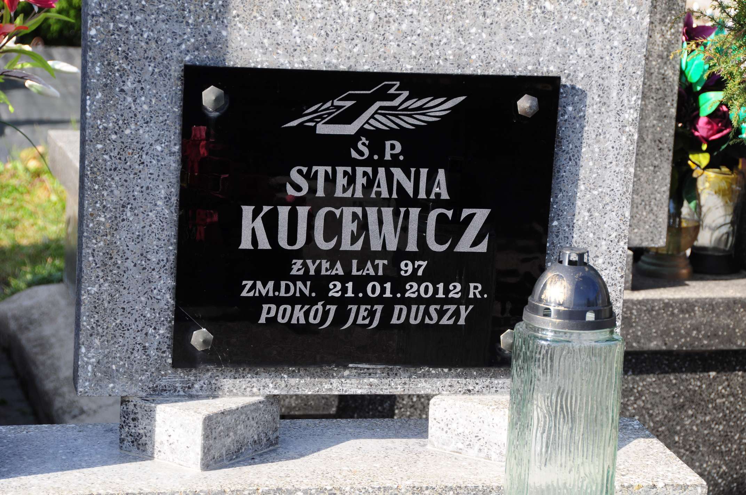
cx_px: 373
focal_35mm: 112
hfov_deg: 18.2
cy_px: 248
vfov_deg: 12.1
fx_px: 2328
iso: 200
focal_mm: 75
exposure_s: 1/200
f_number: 7.1
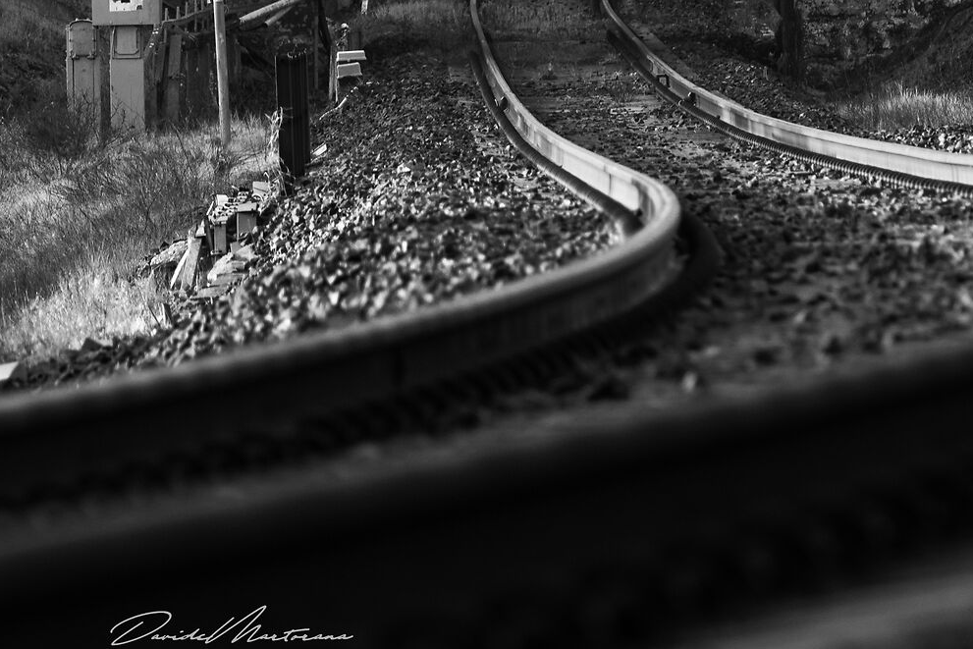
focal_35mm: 557
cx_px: 232
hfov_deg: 3.7
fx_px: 15056
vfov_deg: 2.5
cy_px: -79
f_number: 8
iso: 320
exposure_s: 1/250
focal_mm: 230
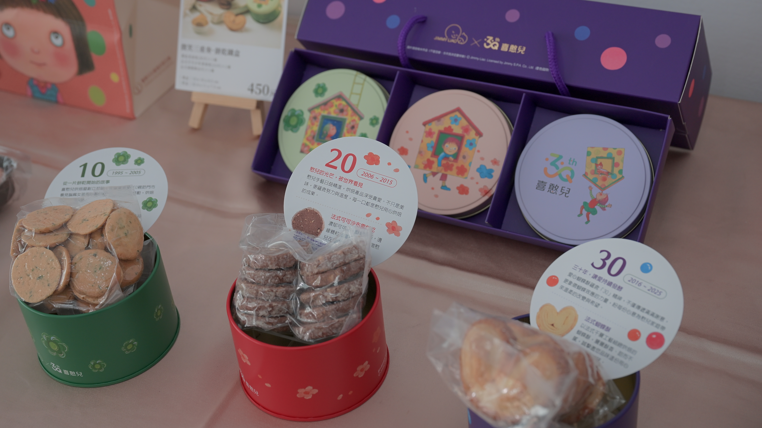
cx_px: 384
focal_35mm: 52
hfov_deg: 39.9
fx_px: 1051
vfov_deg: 23.0
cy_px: 179
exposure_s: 1/100
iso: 500
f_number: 5.6
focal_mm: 46
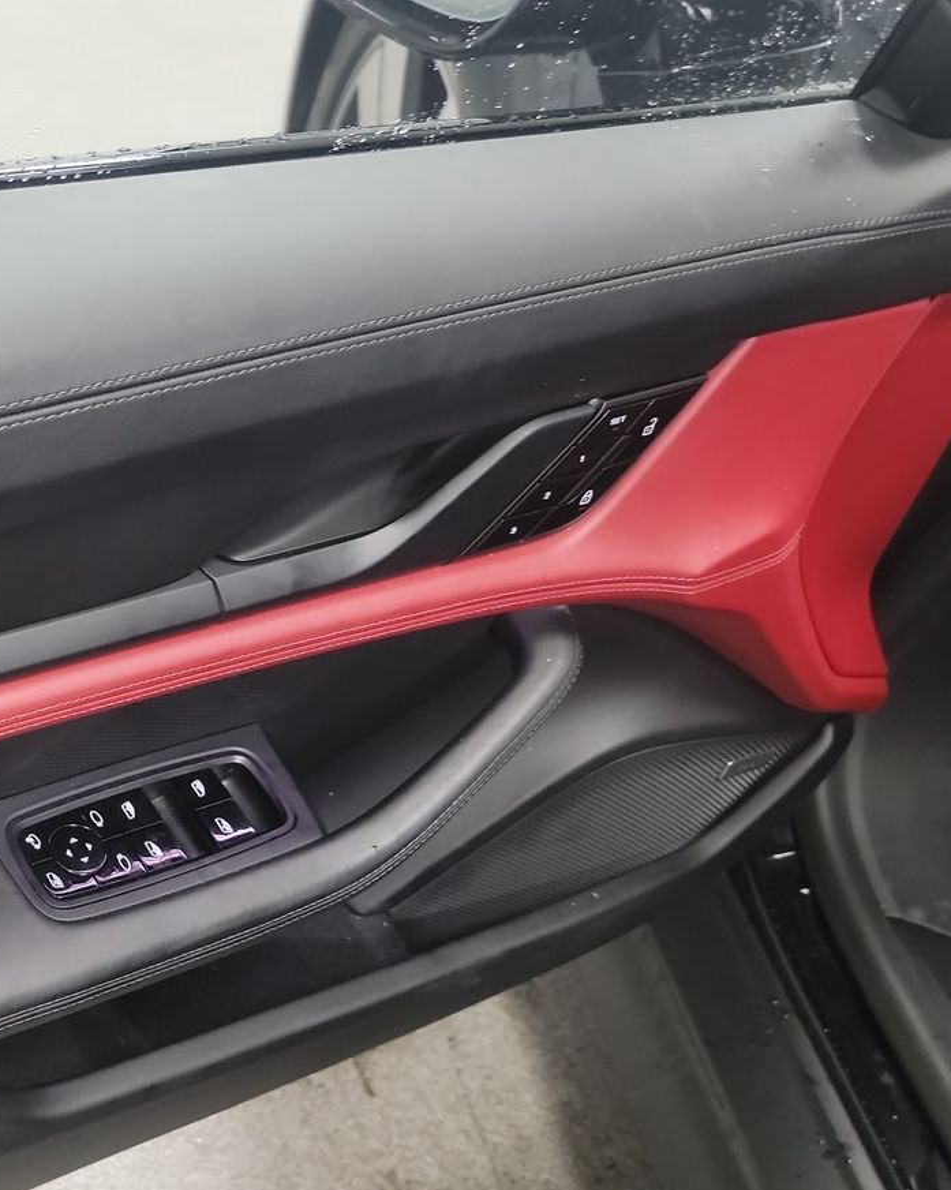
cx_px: 1
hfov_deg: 32.2
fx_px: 1514
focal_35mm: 43
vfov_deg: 42.9
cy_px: 632
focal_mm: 6.7
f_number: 1.8
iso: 868
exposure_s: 1/39
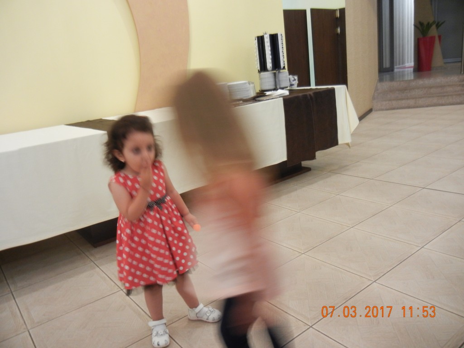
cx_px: 232
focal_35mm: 30
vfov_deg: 46.8
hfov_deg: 60.0
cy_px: 174
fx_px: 402
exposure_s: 1/4.3
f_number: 3.5
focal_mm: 5.4
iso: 400
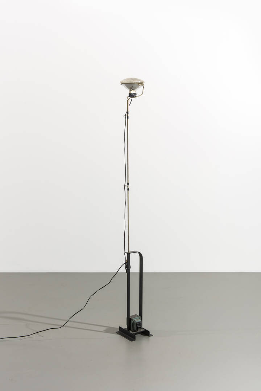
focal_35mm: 48
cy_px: 196
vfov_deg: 41.1
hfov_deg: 28.1
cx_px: 130
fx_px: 522
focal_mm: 48
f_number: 14
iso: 100
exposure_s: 1/200
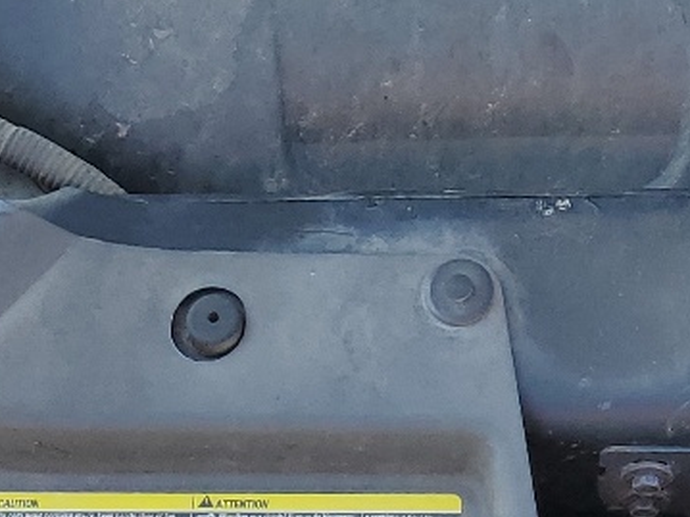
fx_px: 2311
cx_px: 640
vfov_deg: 11.7
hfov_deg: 16.7
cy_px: -448
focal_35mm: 116
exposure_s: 1/769
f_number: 1.5
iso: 50
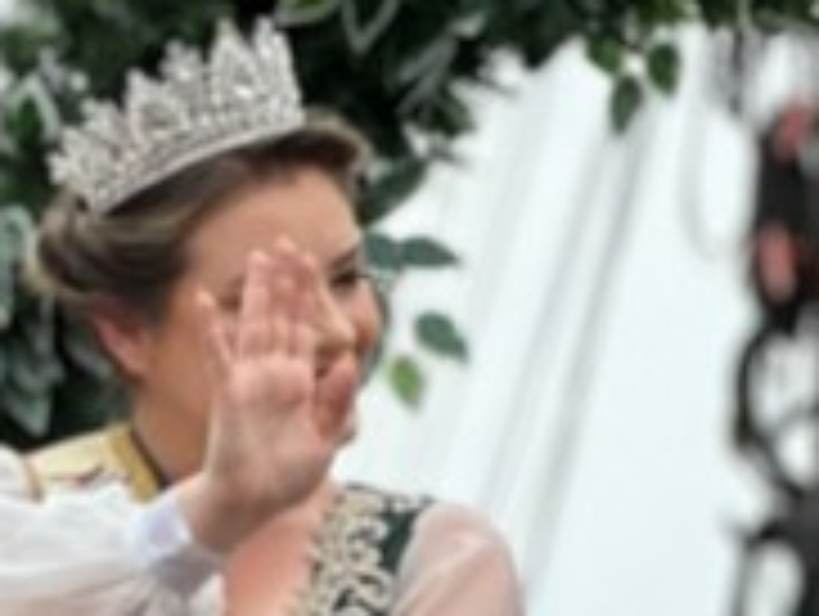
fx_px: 10258
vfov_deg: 3.4
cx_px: -878
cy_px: 832
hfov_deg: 4.5
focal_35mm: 433
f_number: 2.8
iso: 32
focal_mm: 9
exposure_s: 1/445
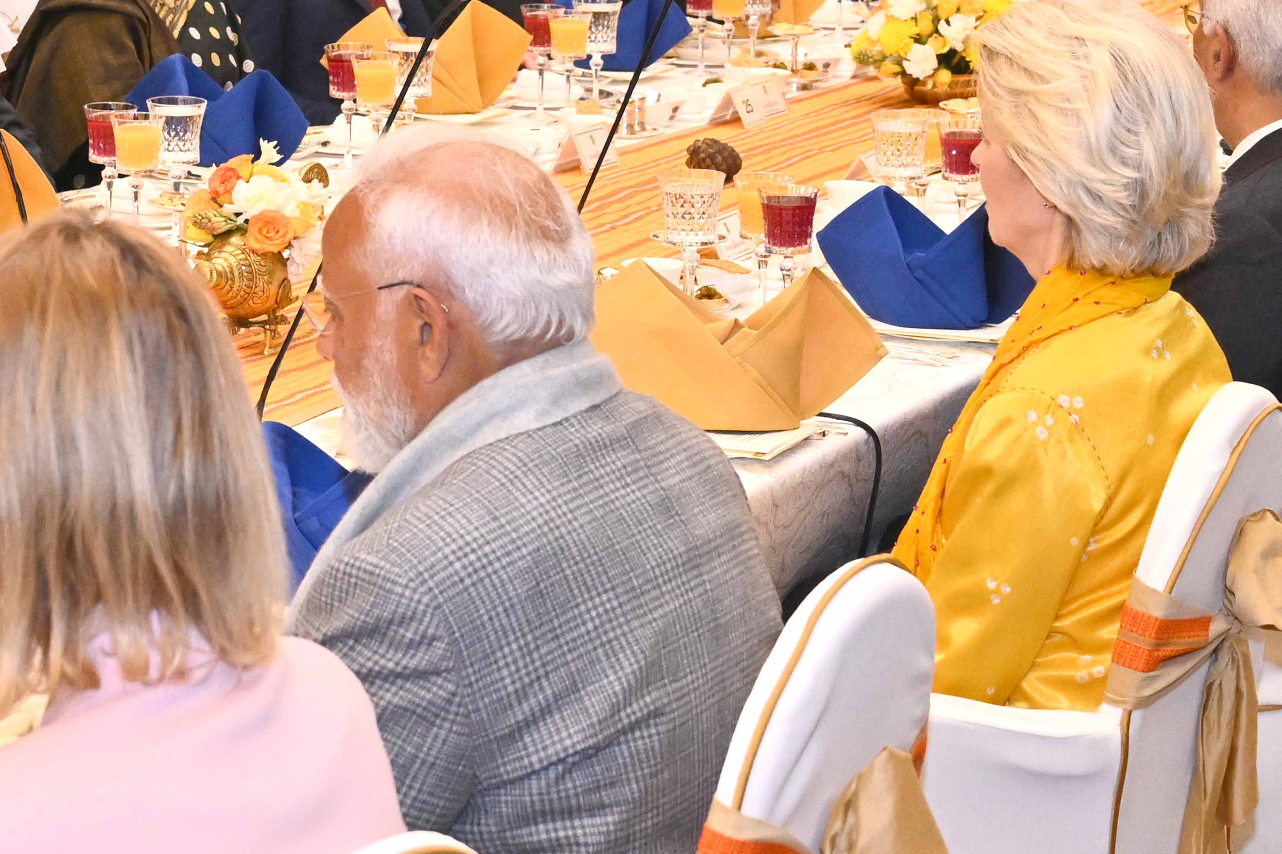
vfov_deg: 14.8
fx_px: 3240
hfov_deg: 22.1
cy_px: 47
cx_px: 296
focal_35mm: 91
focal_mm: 29
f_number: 4.5
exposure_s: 1/160
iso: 2000
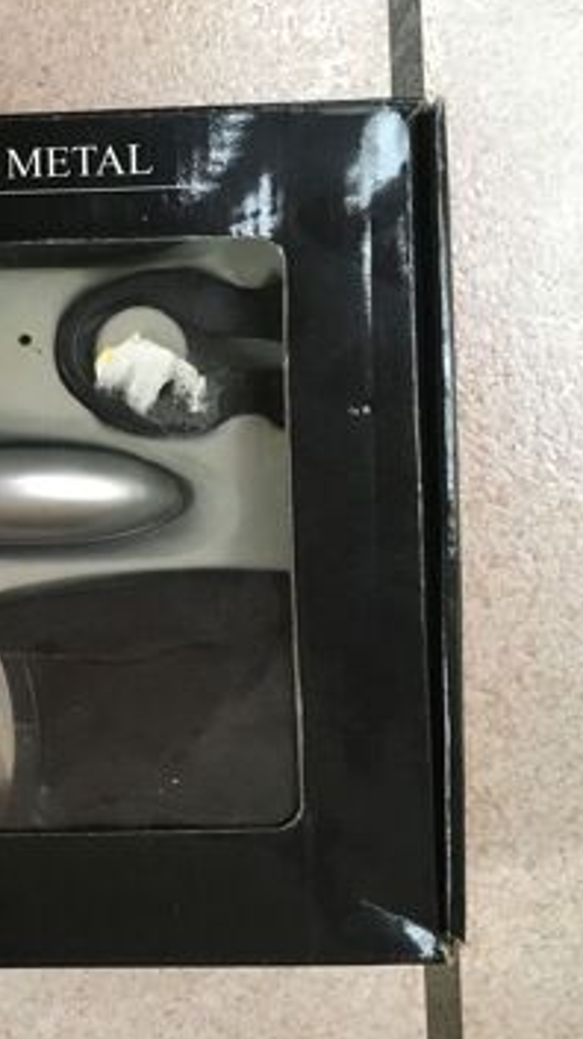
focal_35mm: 43
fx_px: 1184
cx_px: -77
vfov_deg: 47.4
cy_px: 515
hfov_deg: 25.4
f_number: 2.2
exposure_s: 1/17
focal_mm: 4.15
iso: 320
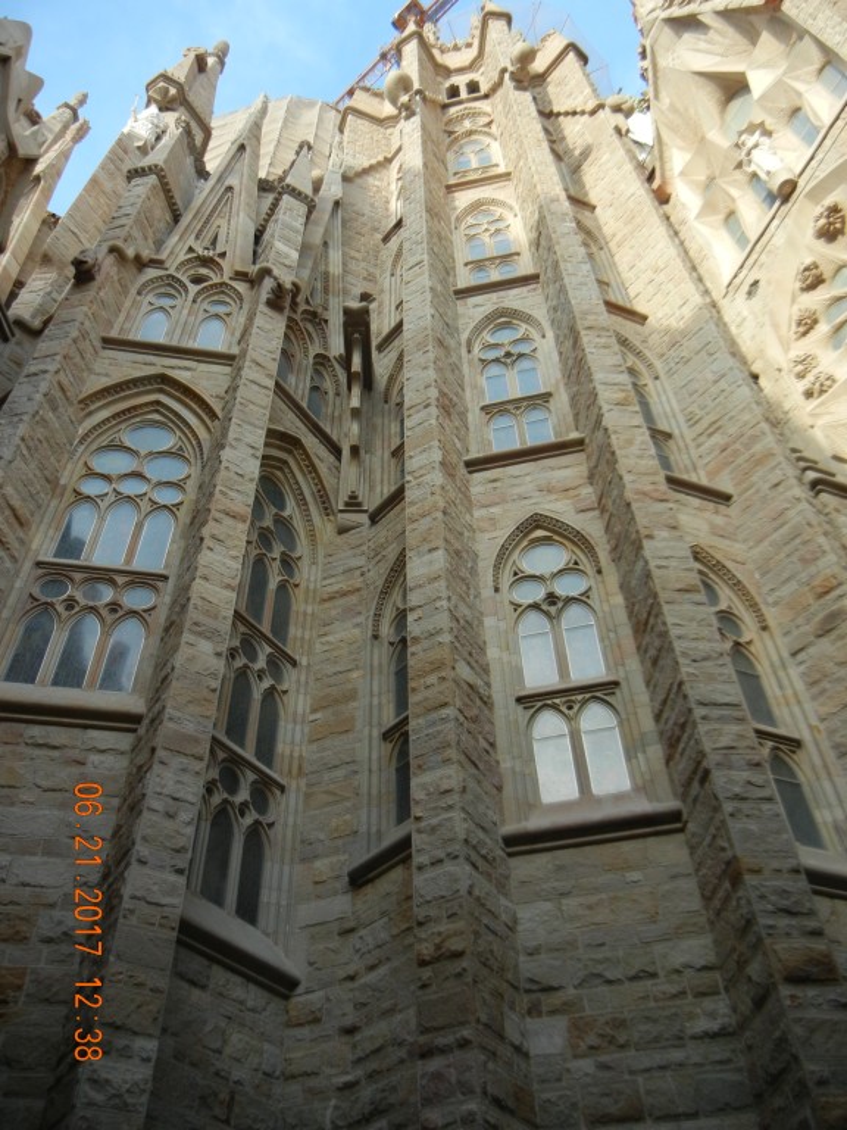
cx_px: 424
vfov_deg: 60.0
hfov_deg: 46.8
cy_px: 565
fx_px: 979
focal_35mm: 30
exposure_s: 1/250
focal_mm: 5.4
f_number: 3.5
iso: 177
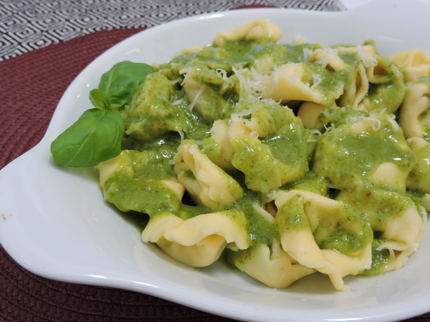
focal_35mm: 33
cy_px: 161
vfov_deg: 42.9
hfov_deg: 55.4
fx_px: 410
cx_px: 215
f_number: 3.2
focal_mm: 5.9
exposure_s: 1/25
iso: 400
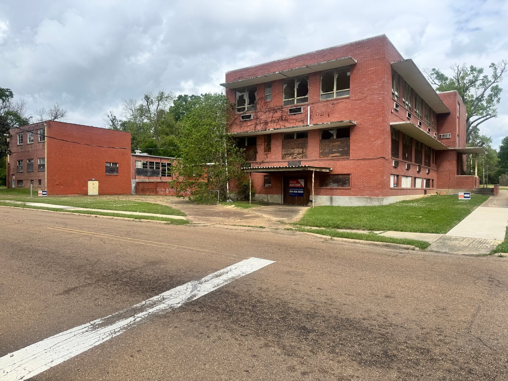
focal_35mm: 24
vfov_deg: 56.8
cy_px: 190
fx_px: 352
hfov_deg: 71.6
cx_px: 254
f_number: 1.78
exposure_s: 1/4608
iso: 80
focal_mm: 6.76
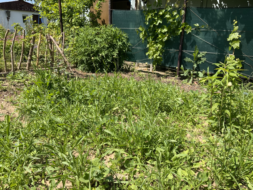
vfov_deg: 48.2
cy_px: 95
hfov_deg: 61.7
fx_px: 212
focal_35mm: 29
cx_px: 126
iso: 16
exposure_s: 1/1121
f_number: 1.8
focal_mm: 3
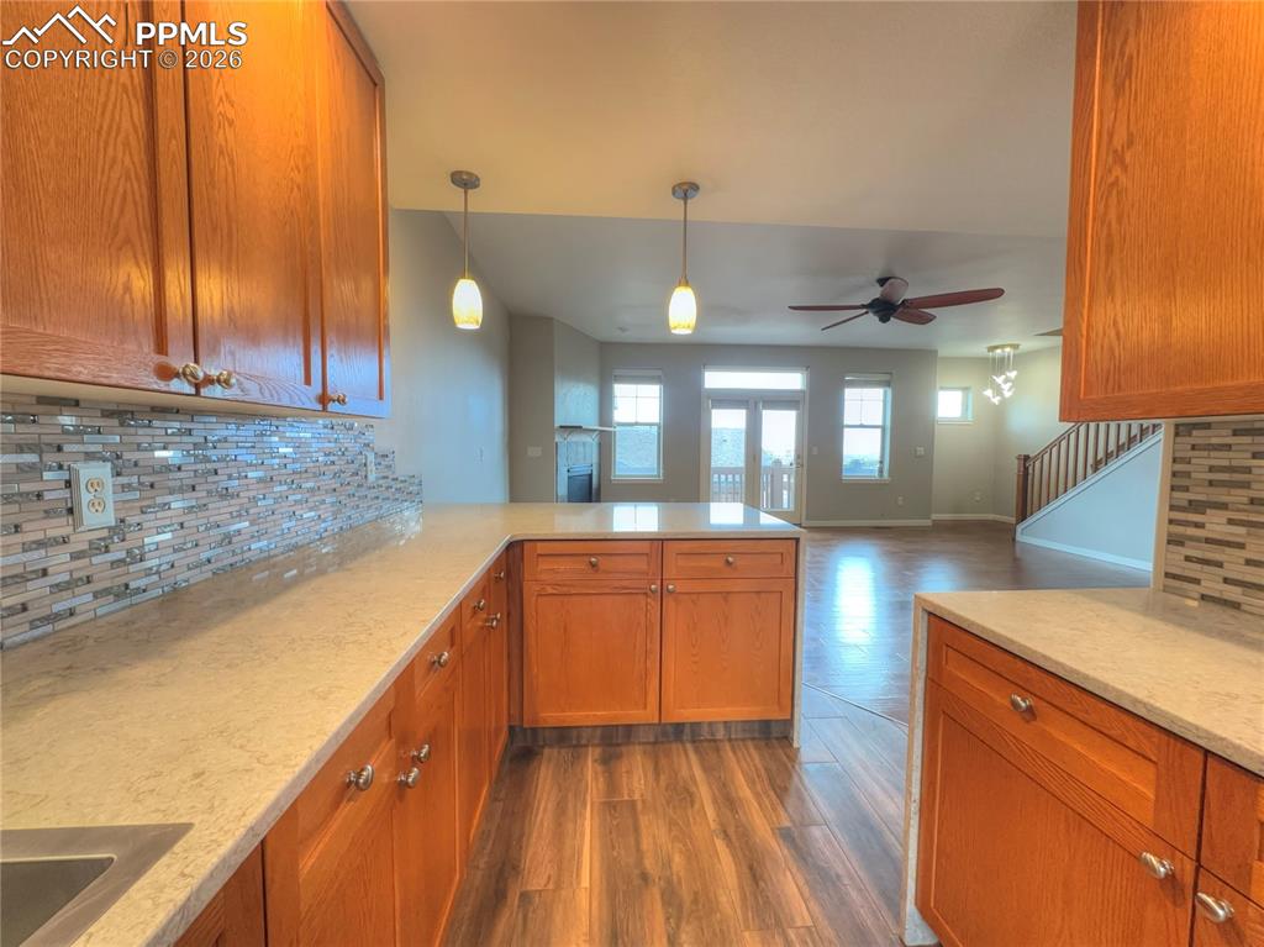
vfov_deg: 85.6
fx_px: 511
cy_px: 474
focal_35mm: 14
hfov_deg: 102.1
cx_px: 632
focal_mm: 2.2
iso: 160
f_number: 2.2
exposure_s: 1/60
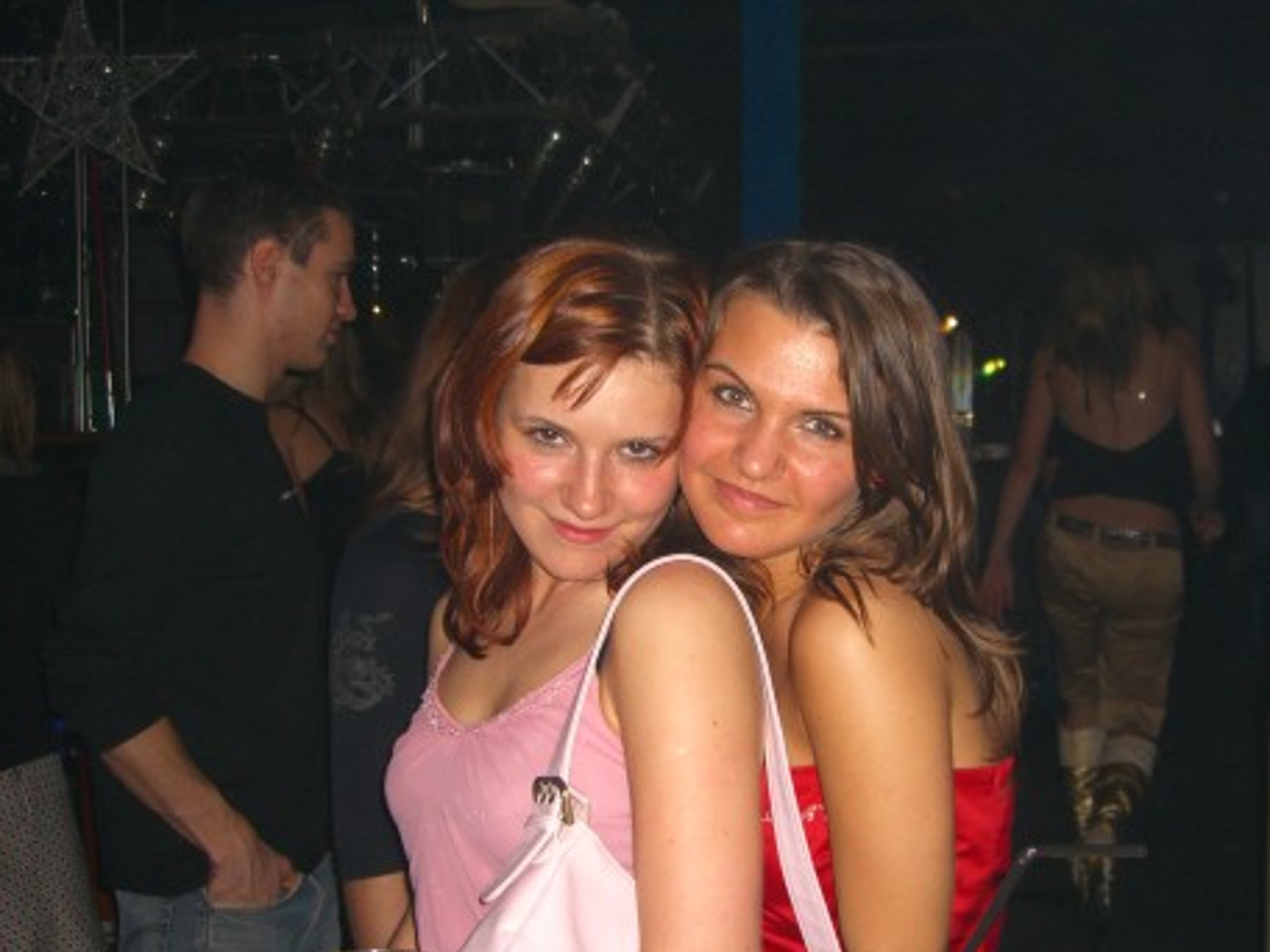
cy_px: 568
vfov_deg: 29.0
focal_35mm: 50
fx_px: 1834
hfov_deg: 38.0
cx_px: 766
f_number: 2.8
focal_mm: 7.9
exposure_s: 1/60
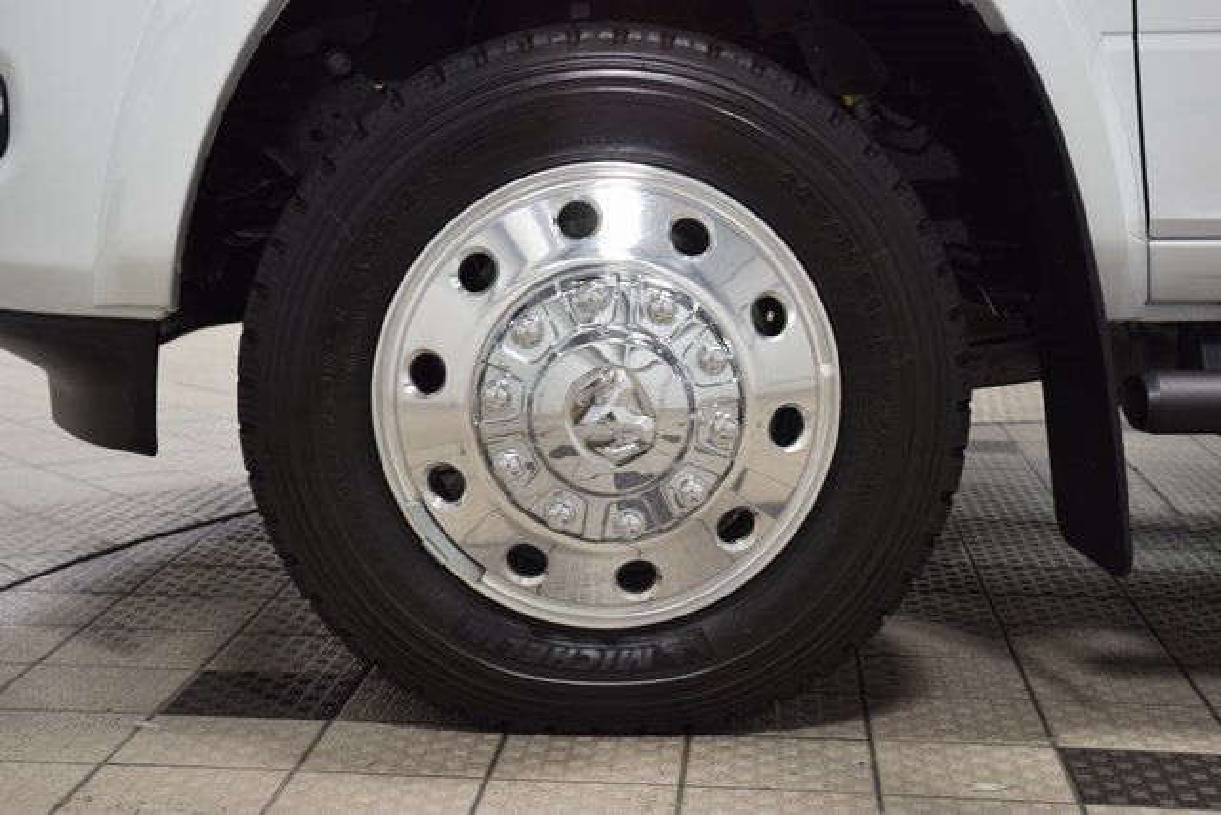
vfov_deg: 19.7
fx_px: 2341
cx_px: 610
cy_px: 408
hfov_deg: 29.2
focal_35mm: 69
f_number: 5.6
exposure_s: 1/60
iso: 1600
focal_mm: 46
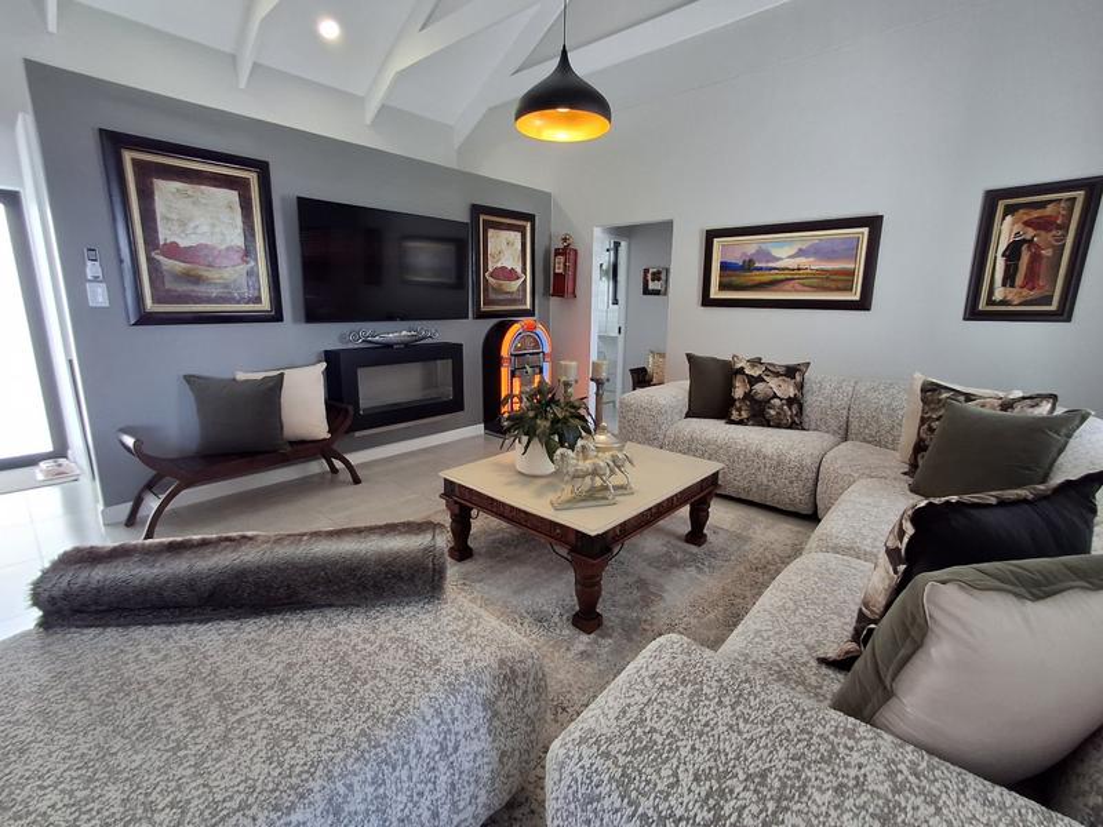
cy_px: 414
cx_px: 552
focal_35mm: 16
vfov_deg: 78.1
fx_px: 510
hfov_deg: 94.5
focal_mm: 1.64
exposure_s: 1/50
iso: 40
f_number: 2.2
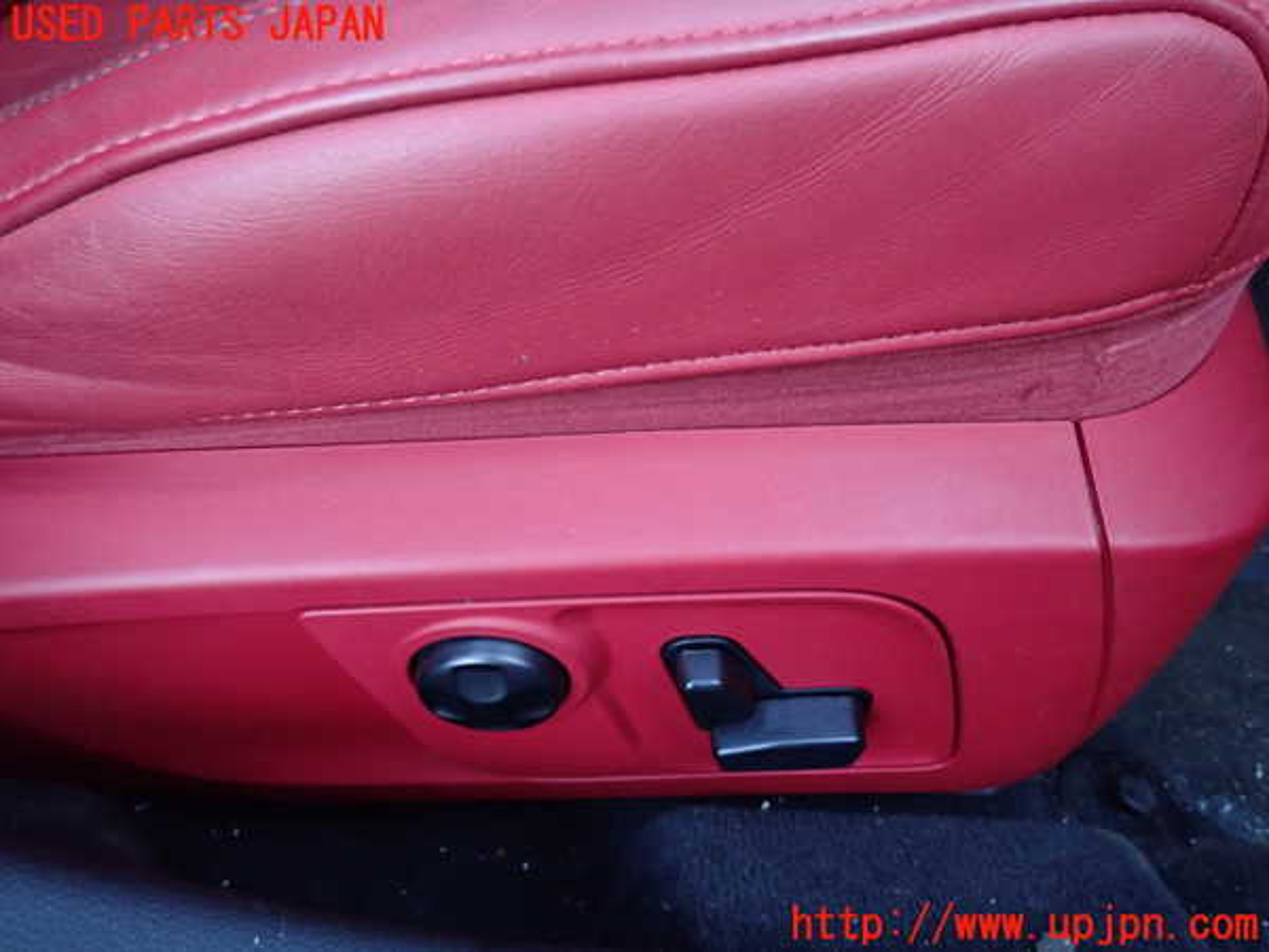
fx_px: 916
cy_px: 476
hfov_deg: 69.4
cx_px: 634
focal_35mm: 25
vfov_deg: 54.9
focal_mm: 4.5
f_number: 2
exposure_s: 1/30
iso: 640
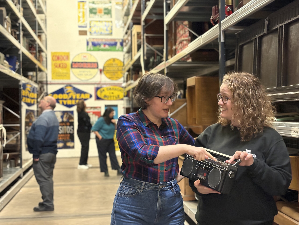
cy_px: 112
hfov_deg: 36.8
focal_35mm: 52
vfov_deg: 28.0
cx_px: 150
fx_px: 449
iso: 320
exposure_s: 1/25
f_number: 1.6
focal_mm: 5.96
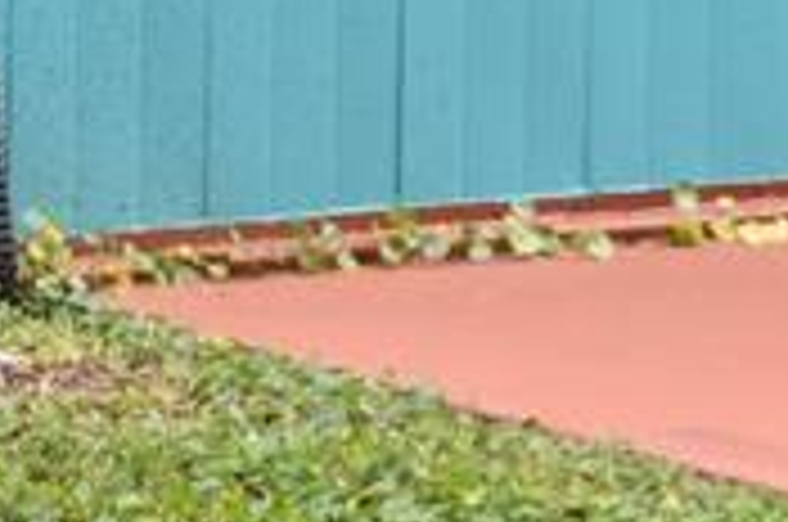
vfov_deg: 3.8
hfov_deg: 5.7
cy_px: -576
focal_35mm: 352
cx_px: -919
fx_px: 7691
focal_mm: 40
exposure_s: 1/250
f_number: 8
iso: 280
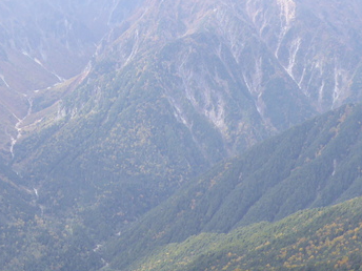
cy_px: 256
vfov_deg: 17.9
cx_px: 68
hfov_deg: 23.7
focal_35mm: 81
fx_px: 847
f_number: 3.5
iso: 100
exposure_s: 1/200
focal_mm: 5
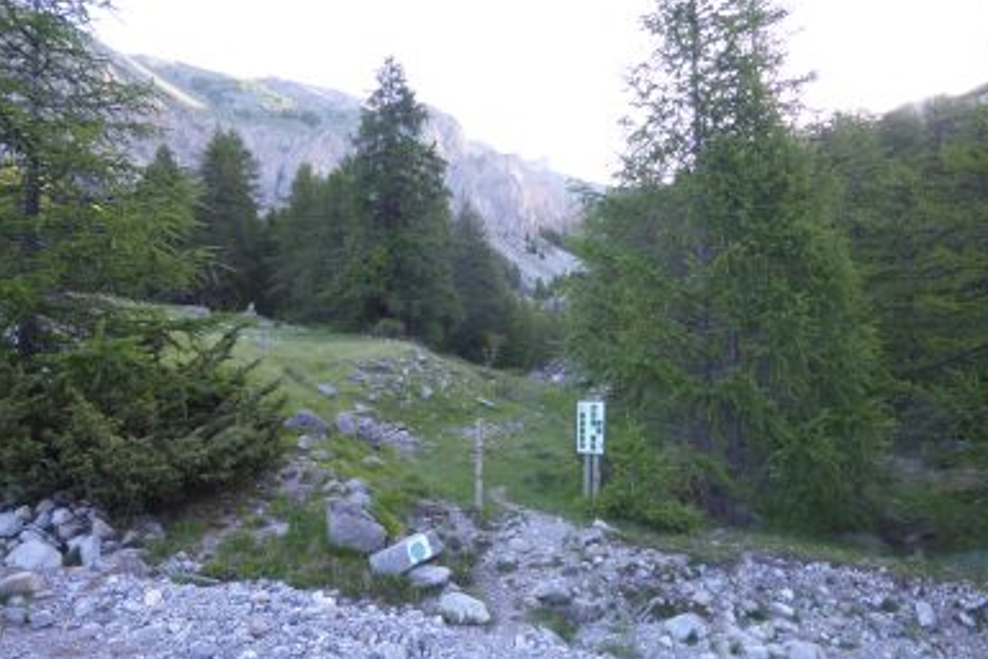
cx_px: 503
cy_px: 374
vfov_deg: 47.8
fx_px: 741
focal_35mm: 27
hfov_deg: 67.4
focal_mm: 4.3
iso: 80
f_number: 3.3
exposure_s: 1/60
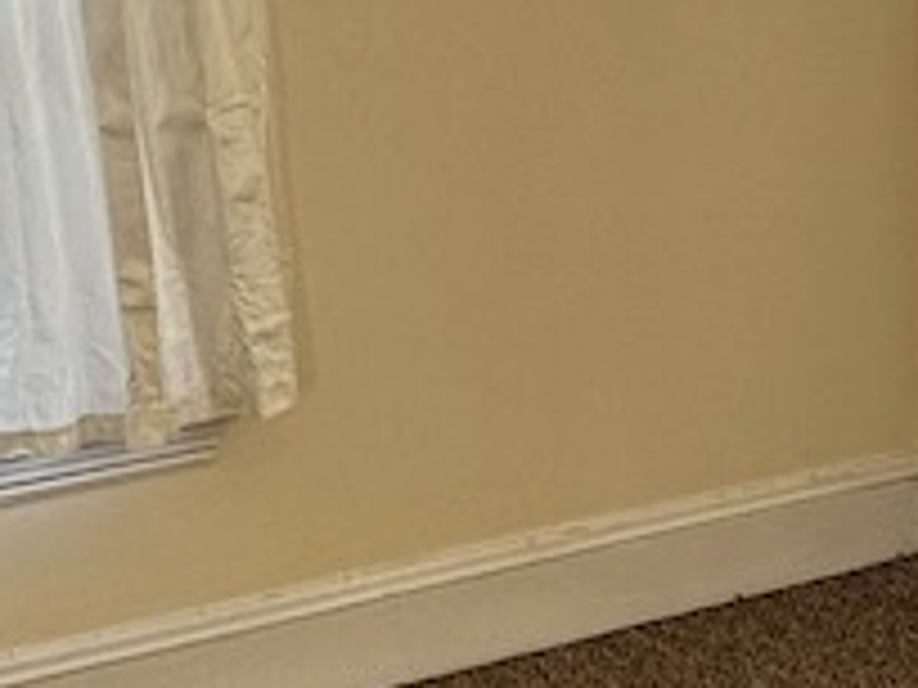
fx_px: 2334
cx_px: 950
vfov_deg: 16.5
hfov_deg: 21.4
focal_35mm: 88
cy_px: 630
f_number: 2.2
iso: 100
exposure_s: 1/99
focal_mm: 2.22
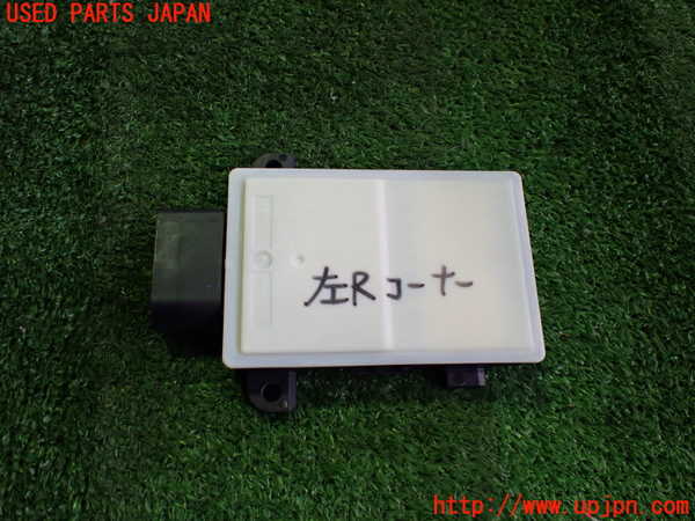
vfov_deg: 46.8
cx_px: 348
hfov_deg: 60.0
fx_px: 602
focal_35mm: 30
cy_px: 260
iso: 400
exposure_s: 1/125
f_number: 2.3
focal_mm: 5.4
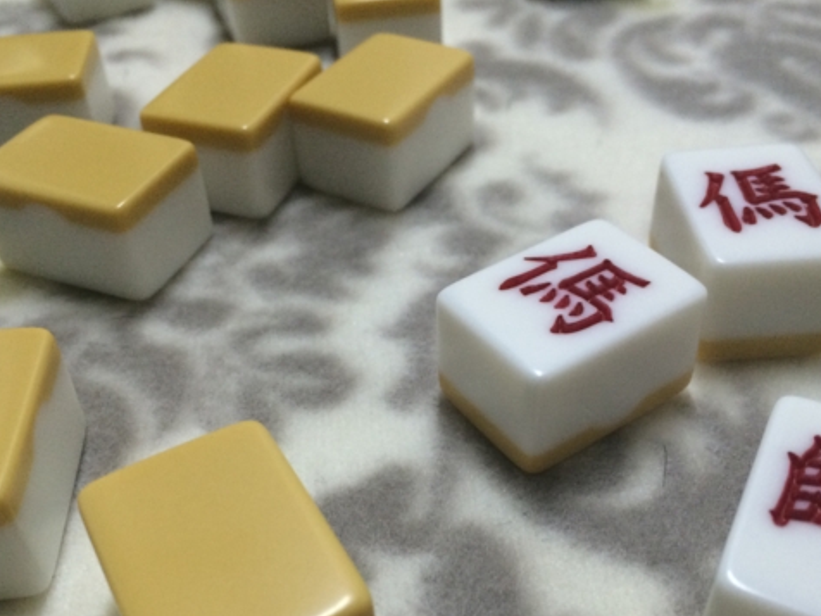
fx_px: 925
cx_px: 429
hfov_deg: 47.8
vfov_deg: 36.7
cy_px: 376
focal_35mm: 39
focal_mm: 4.15
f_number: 2.2
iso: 160
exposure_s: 1/30
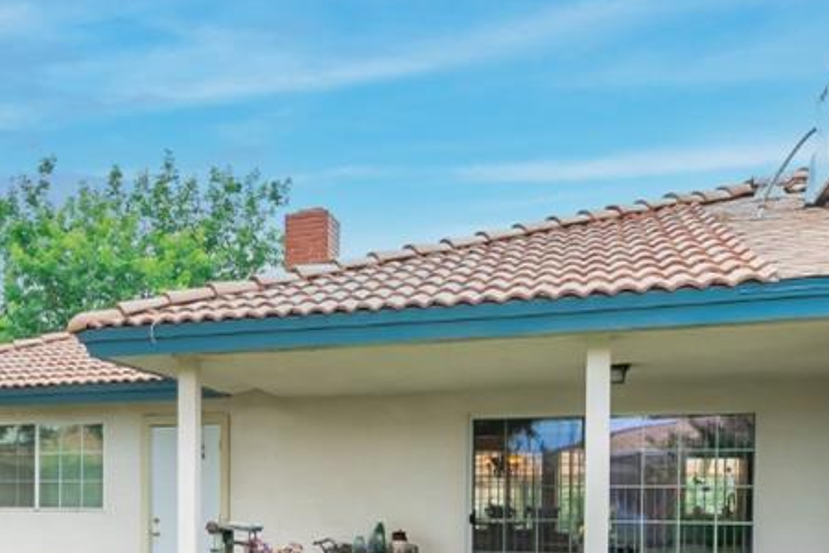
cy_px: 522
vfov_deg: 31.5
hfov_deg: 46.1
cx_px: 171
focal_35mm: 40
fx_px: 921
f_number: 8
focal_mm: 12
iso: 200
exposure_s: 1/100
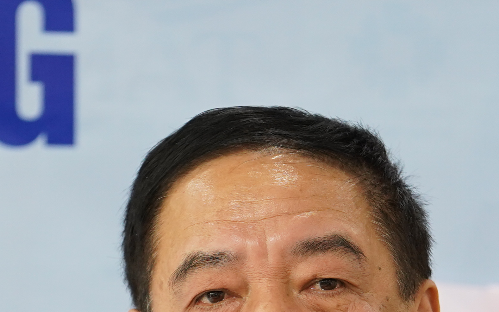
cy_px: 474
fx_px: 10442
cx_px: 202
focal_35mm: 768
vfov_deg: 1.7
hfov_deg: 2.7
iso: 1250
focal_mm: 198
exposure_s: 1/80
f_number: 3.2
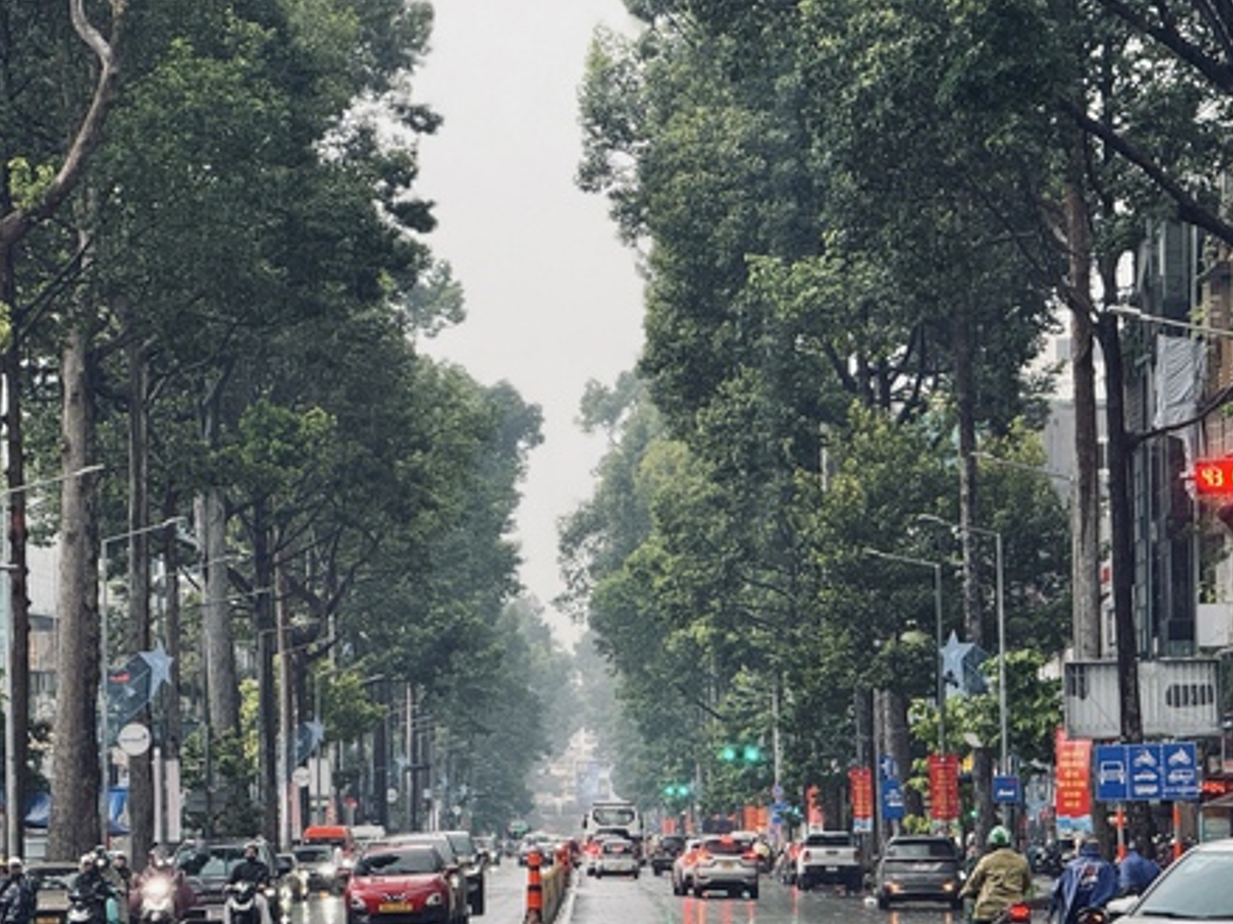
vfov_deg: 8.5
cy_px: 570
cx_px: 494
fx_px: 6232
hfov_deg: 11.3
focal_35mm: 175
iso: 125
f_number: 2.8
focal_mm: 15.66
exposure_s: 1/99
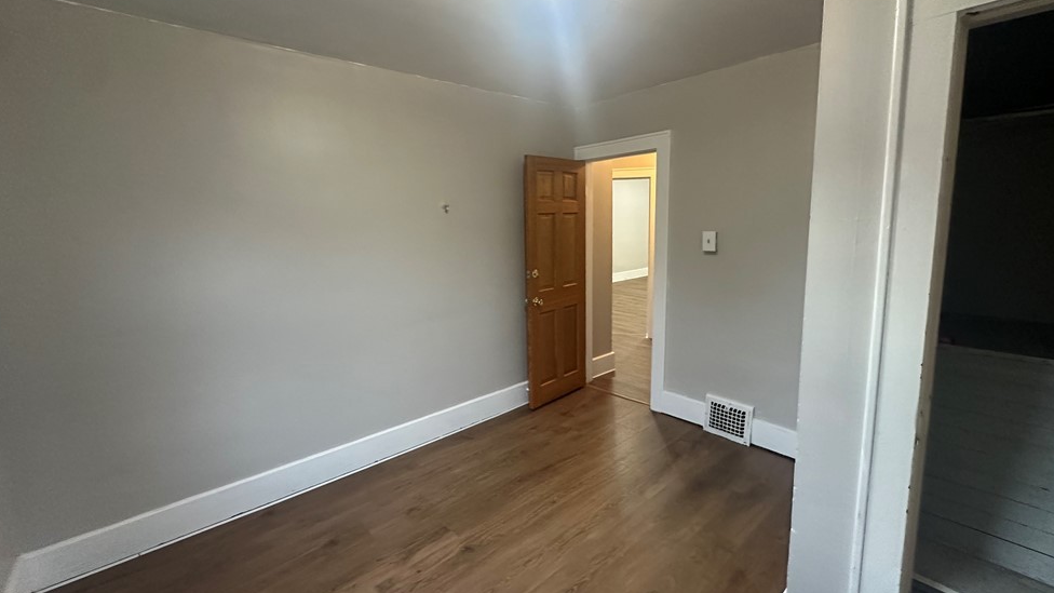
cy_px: 278
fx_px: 447
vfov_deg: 67.0
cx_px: 511
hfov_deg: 99.3
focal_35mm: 16
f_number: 2.2
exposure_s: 1/60
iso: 640
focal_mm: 2.22
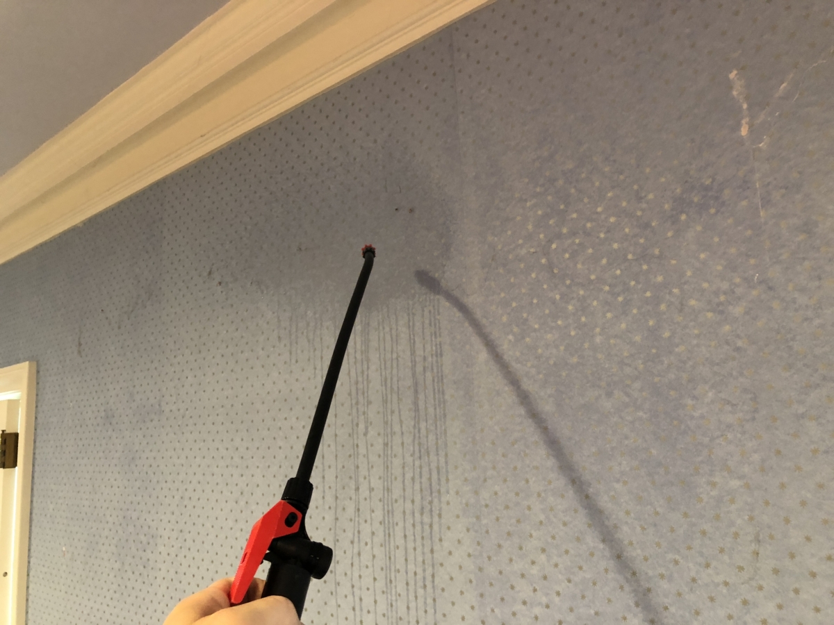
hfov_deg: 63.4
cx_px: 417
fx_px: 675
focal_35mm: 28
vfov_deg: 49.7
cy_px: 312
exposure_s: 1/13
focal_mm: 3.99
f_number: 1.8
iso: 100
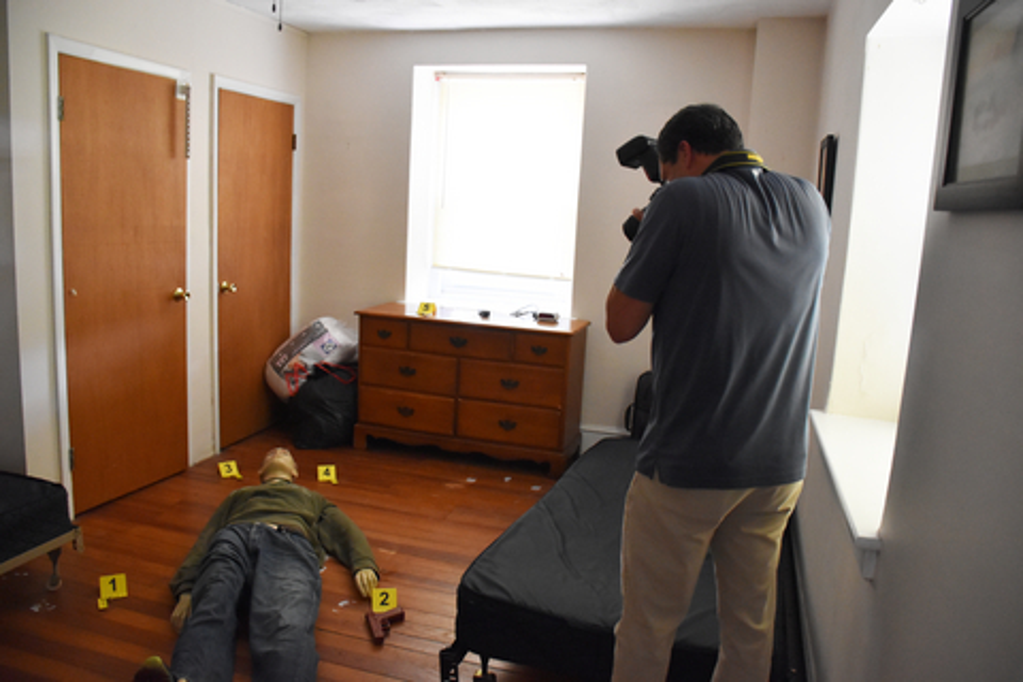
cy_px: 341
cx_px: 512
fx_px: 767
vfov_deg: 47.9
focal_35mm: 27
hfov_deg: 67.4
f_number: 3.5
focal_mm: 18
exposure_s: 1/60
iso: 2500
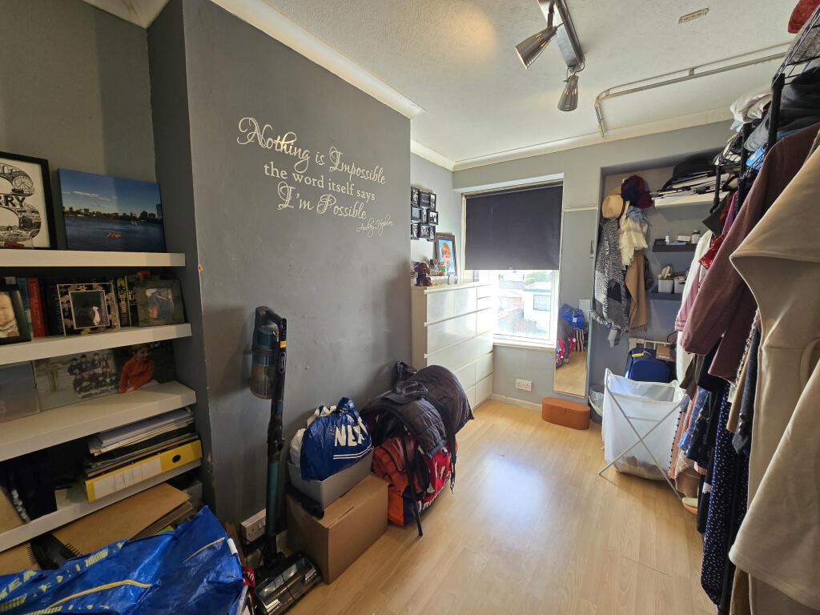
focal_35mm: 13
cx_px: 410
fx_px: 308
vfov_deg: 89.9
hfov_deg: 106.2
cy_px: 308
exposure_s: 1/50
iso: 100
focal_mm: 2.2
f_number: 2.2
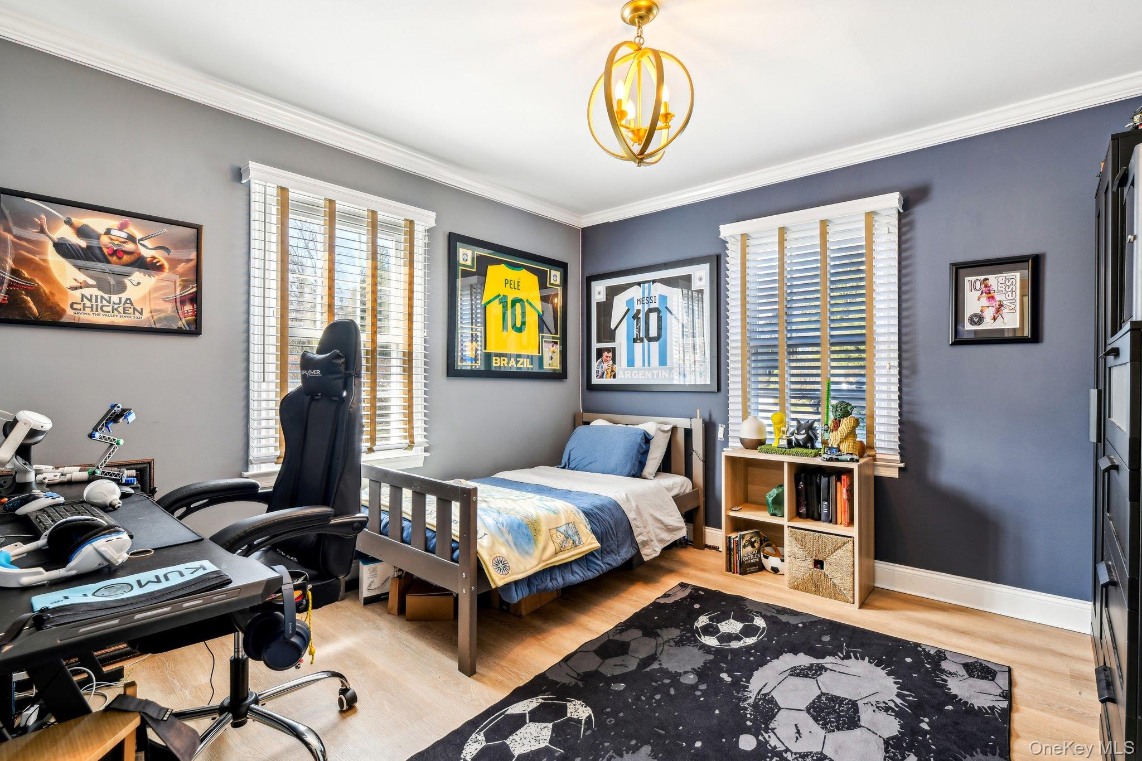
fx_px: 539
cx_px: 571
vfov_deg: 70.4
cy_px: 380
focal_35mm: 17
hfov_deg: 93.3
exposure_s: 1/20
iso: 400
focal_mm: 17
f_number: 8
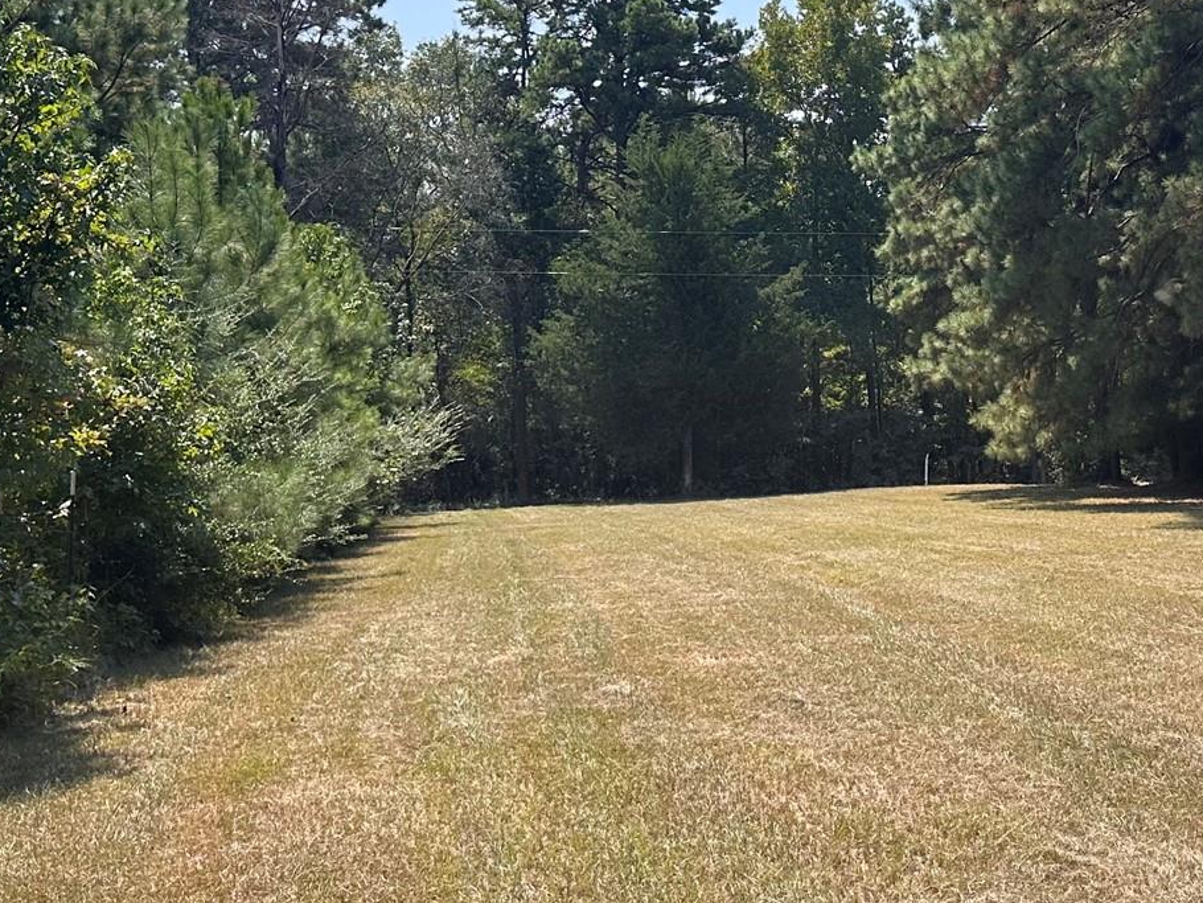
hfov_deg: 34.7
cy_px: 262
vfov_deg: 26.8
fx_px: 1877
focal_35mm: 54
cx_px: 916
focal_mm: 6.86
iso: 80
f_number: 1.78
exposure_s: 1/2967
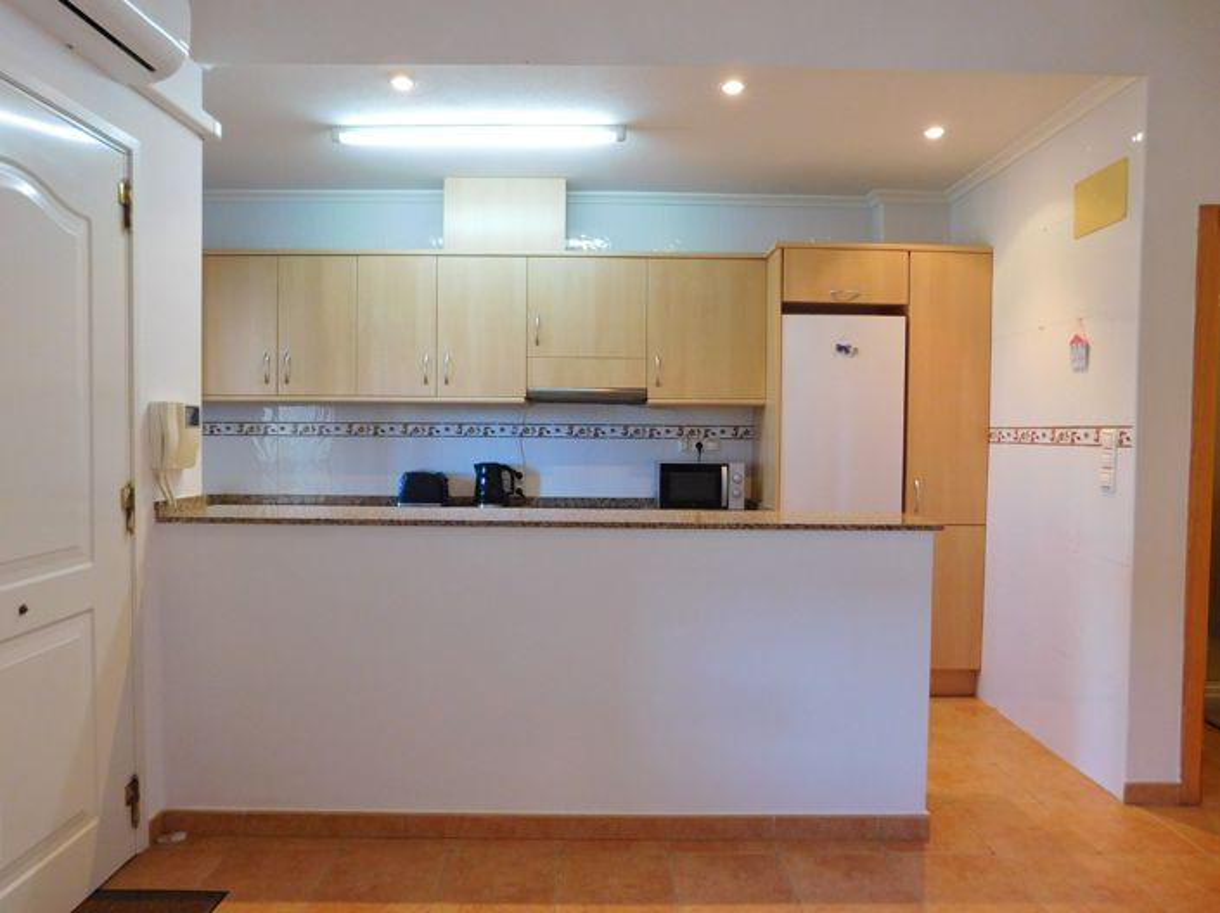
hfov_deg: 74.0
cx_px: 610
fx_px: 810
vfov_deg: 58.8
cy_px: 456
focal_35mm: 23
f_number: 3
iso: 220
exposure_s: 1/30
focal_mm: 4
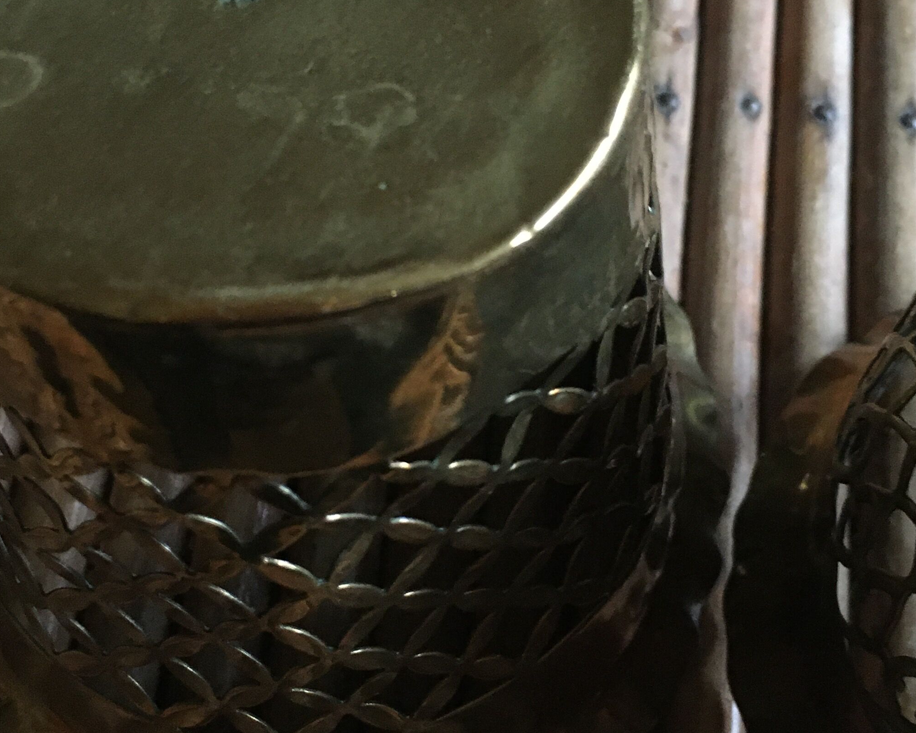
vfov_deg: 26.7
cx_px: 402
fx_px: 1545
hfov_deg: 33.0
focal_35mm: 57
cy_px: 356
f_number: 2.2
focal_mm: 4.15
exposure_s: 1/17
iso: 400
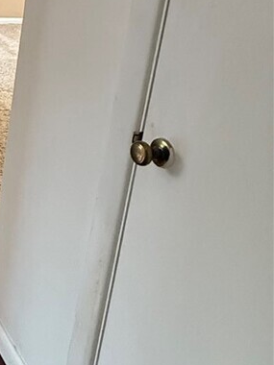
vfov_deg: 34.5
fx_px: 559
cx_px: -244
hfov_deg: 19.2
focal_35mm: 53
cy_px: 48
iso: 640
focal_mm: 2.22
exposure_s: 1/60
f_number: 2.2
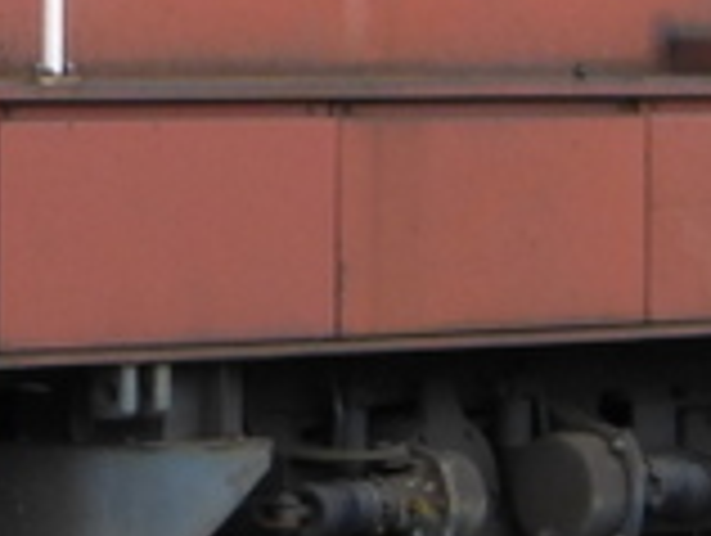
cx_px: 914
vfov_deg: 4.8
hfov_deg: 6.3
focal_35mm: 310
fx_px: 6377
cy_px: -140
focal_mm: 8.5
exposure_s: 1/60
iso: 100
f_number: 4.2
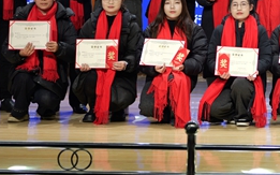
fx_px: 999
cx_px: 382
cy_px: -65
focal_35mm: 131
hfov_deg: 15.1
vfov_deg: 9.8
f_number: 2.8
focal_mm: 42
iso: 125
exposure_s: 1/160
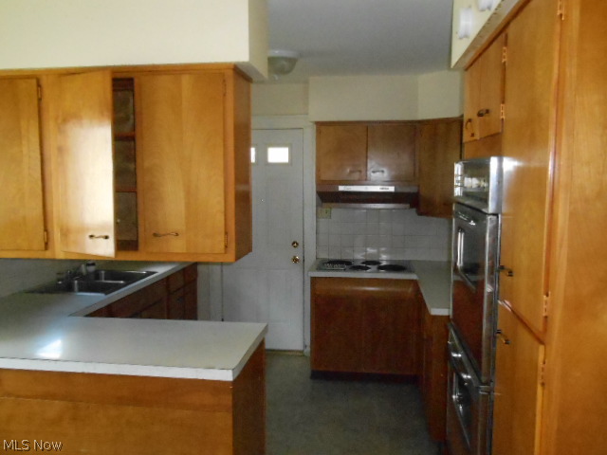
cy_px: 228
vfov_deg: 45.4
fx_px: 544
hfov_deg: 58.4
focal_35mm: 31
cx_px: 304
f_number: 11.4
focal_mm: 5.5
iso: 1600
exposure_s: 1/25
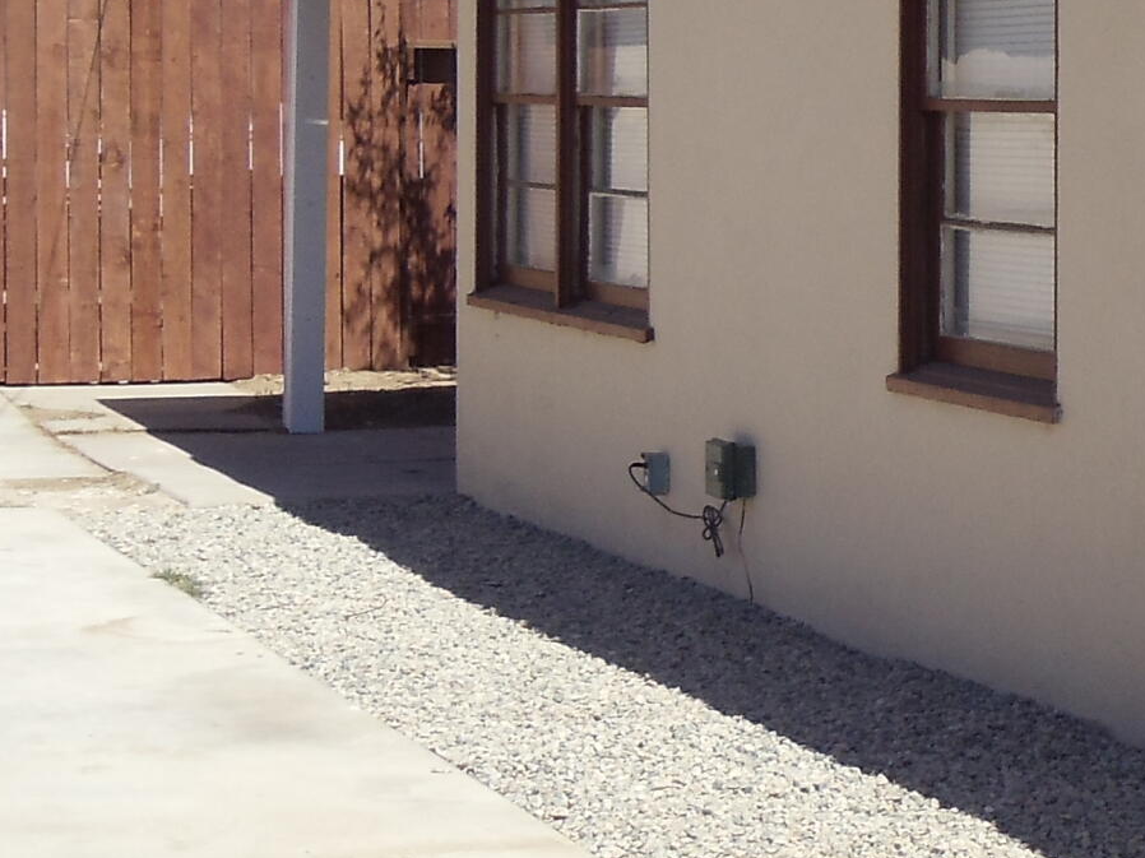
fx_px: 4861
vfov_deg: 10.1
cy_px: 258
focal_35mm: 147
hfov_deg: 13.3
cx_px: 1127
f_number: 7.1
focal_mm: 6
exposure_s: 1/320
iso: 100
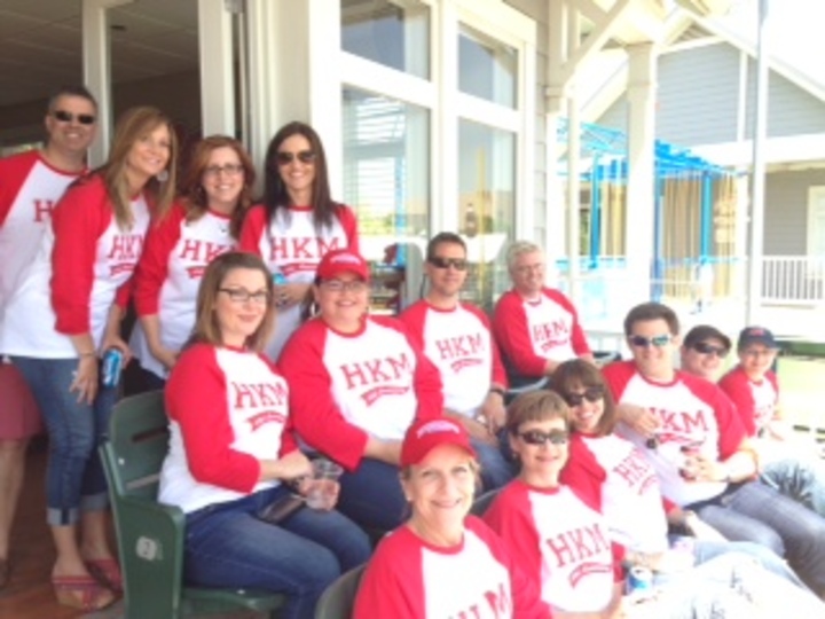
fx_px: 786
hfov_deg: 55.4
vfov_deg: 42.9
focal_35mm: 33
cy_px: 310
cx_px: 412
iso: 50
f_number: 2.4
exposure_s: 1/246
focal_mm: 4.12
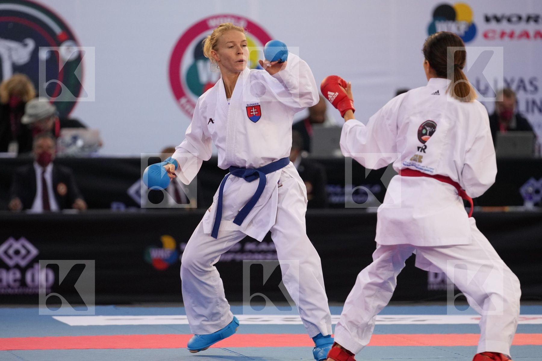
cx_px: 271
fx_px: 4516
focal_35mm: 300
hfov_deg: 6.9
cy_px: 180
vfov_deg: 4.6
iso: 2000
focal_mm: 200
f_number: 2.8
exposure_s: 1/1000
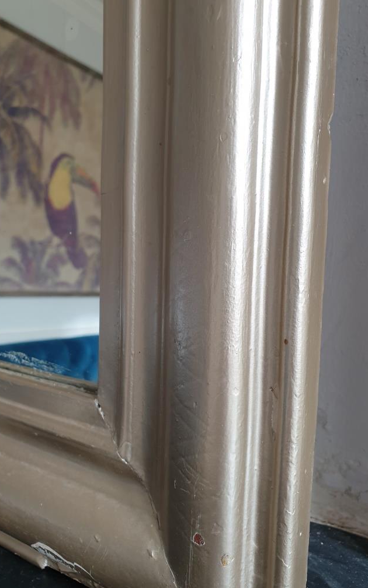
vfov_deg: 66.5
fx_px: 449
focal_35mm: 28
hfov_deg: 44.5
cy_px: 294
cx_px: 188
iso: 64
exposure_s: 1/50
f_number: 2.4
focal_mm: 4.3
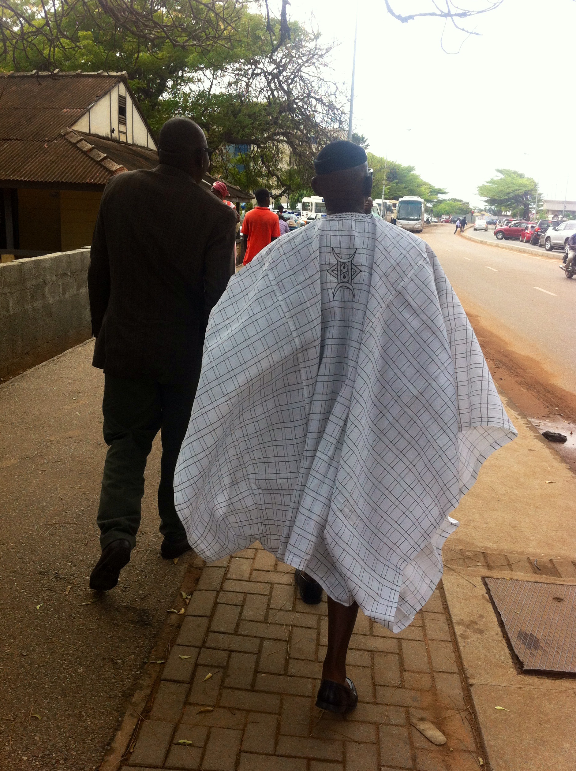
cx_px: 294
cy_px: 389
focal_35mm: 36
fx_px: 801
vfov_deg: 51.4
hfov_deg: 39.6
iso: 80
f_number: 2.8
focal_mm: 3.85
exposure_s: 1/495
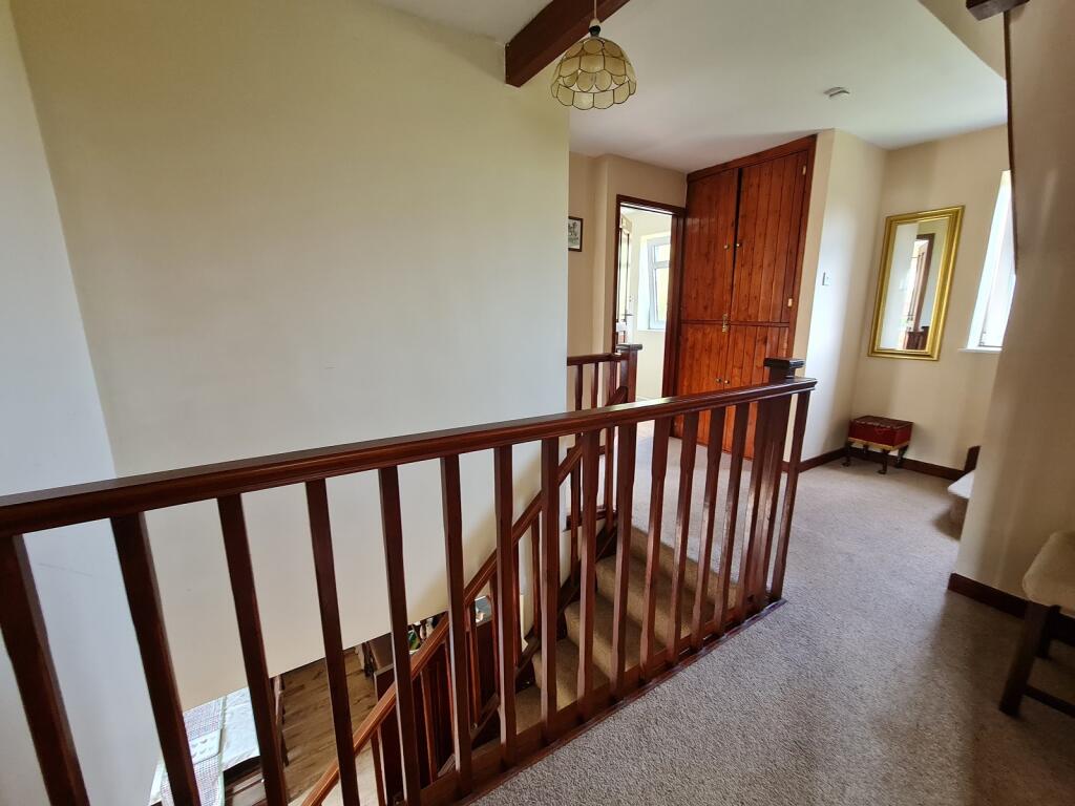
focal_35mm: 13
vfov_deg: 89.9
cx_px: 538
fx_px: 404
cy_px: 403
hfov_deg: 106.2
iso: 320
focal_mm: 2.2
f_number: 2.2
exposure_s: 1/33
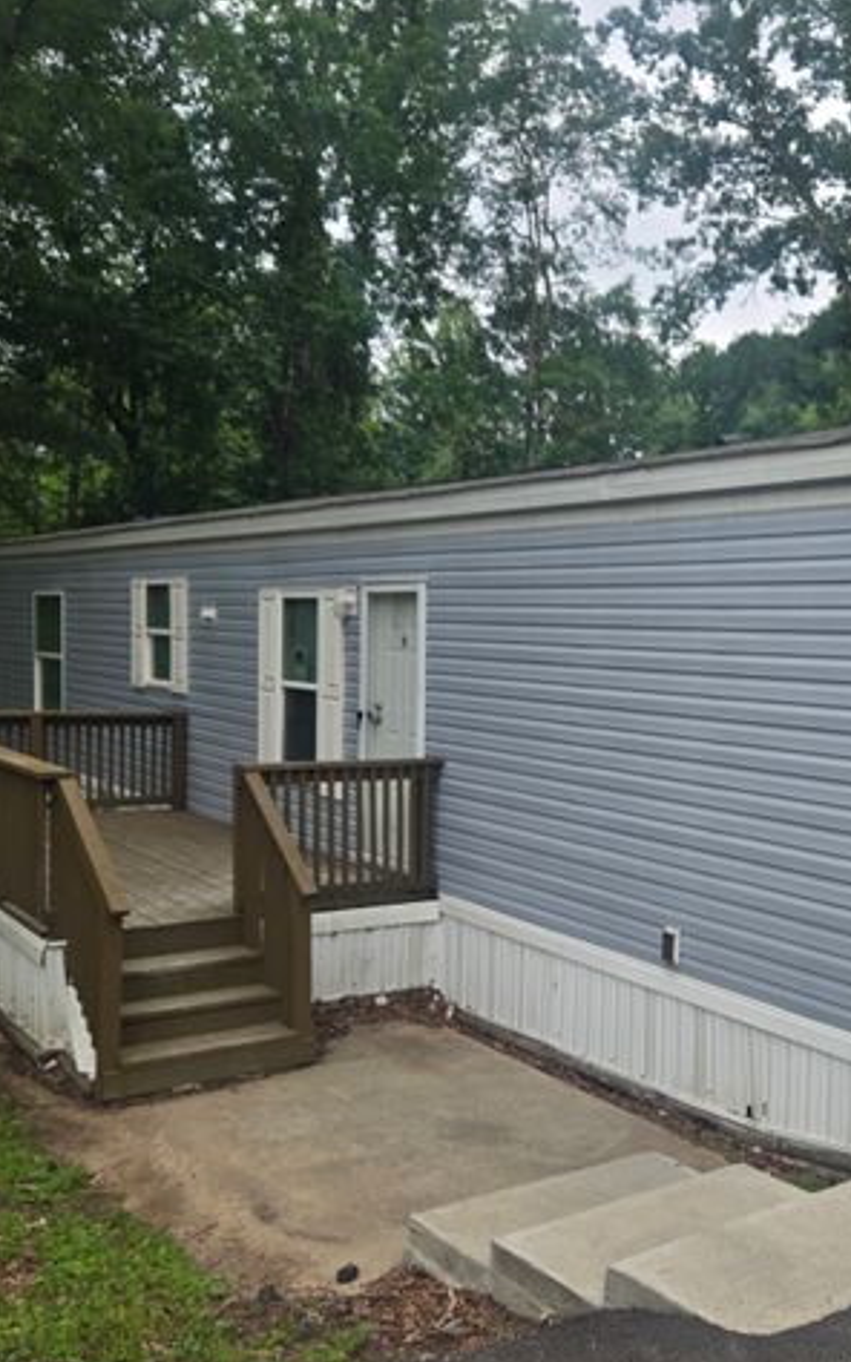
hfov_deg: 34.3
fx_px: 1337
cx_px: 673
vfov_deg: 54.0
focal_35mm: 36
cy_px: 726
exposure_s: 1/580
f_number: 1.8
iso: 25
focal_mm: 5.4
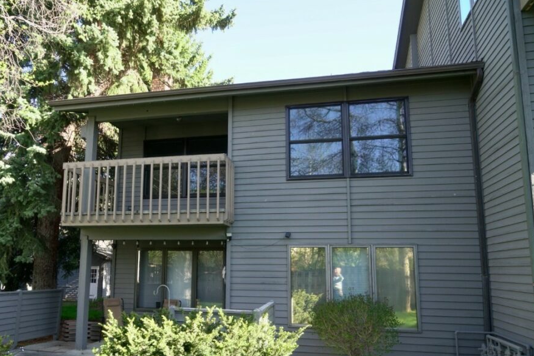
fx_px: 415
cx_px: 231
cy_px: 203
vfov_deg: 46.3
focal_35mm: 28
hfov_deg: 65.2
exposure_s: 1/400
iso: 500
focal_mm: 24
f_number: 4.5
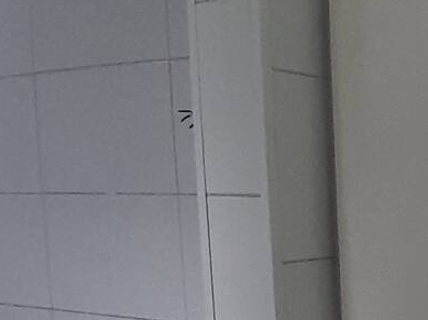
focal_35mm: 63
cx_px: 680
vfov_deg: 22.4
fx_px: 778
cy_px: 317
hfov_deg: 23.2
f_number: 2.2
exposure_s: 1/40
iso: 80
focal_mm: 1.46
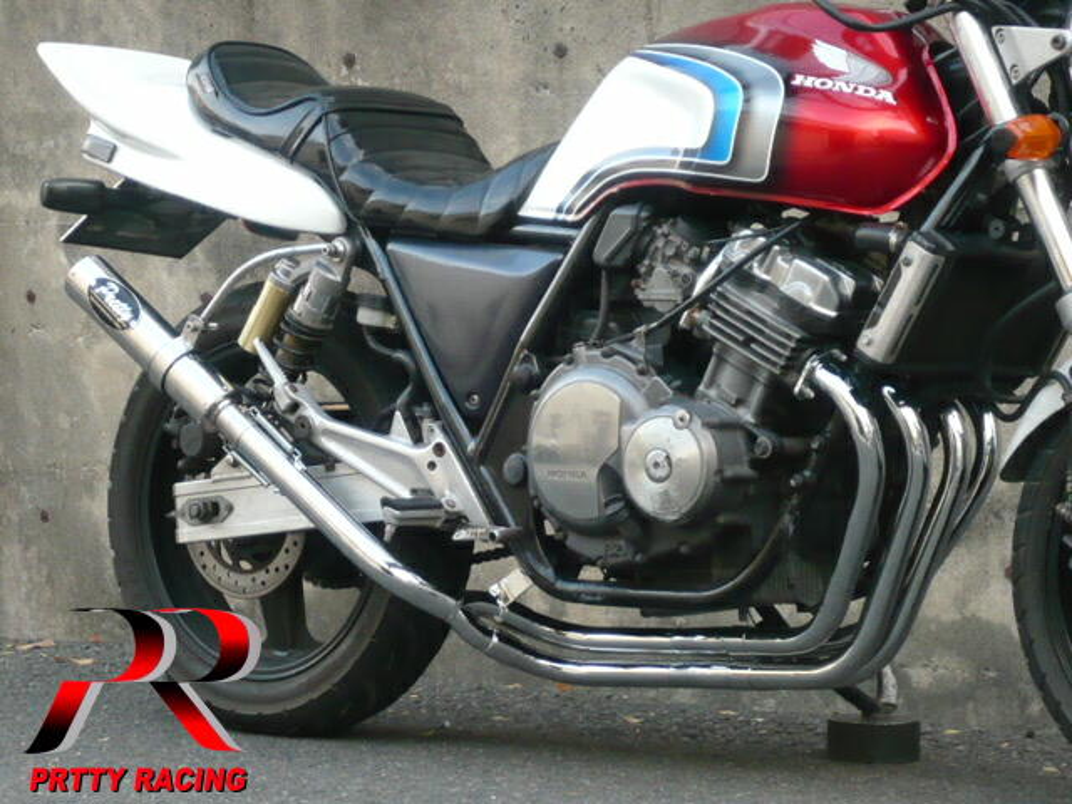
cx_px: 536
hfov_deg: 16.6
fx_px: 3685
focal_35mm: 119
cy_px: 402
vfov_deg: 12.5
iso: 200
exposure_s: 1/25
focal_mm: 13
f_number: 5
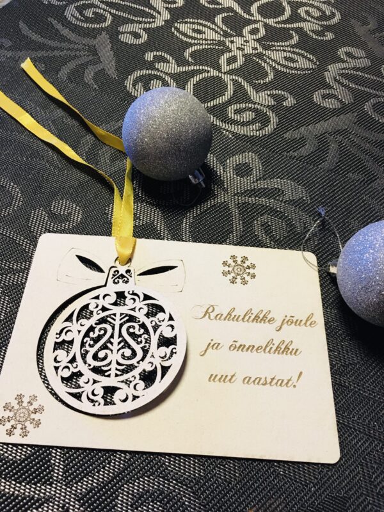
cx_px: 192
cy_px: 256
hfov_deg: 48.2
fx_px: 429
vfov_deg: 61.7
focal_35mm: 29
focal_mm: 4.15
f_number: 2.2
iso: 200
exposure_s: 1/17
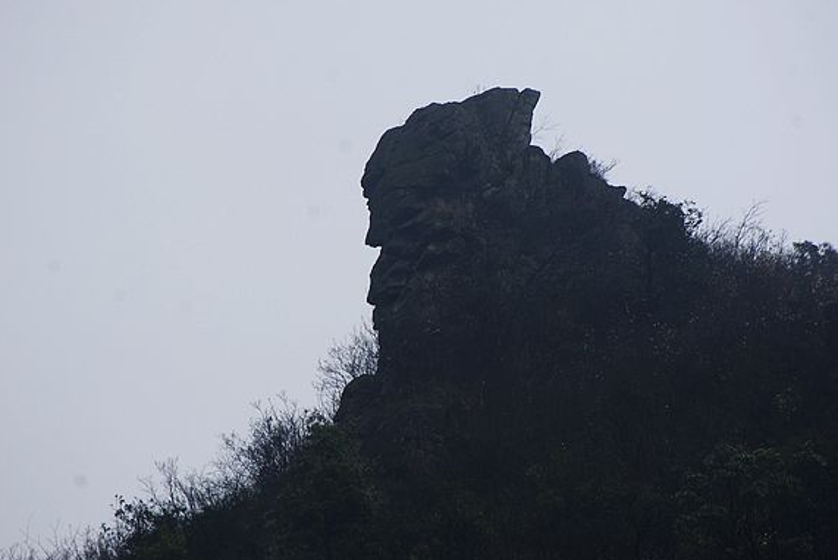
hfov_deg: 5.6
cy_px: 290
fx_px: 8575
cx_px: 451
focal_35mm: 368
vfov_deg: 3.7
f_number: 8
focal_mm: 200
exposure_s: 1/125
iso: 100
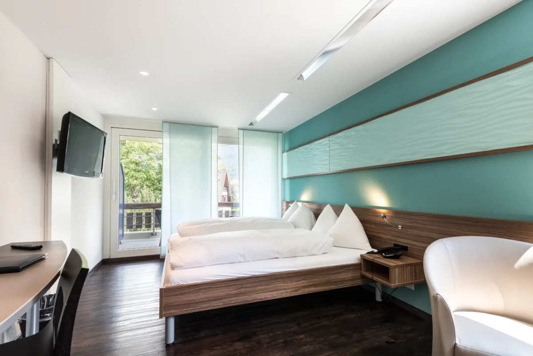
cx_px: 266
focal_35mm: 16
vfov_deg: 73.8
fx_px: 237
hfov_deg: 96.7
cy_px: 178
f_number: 7.1
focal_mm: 16
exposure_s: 1/6
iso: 100
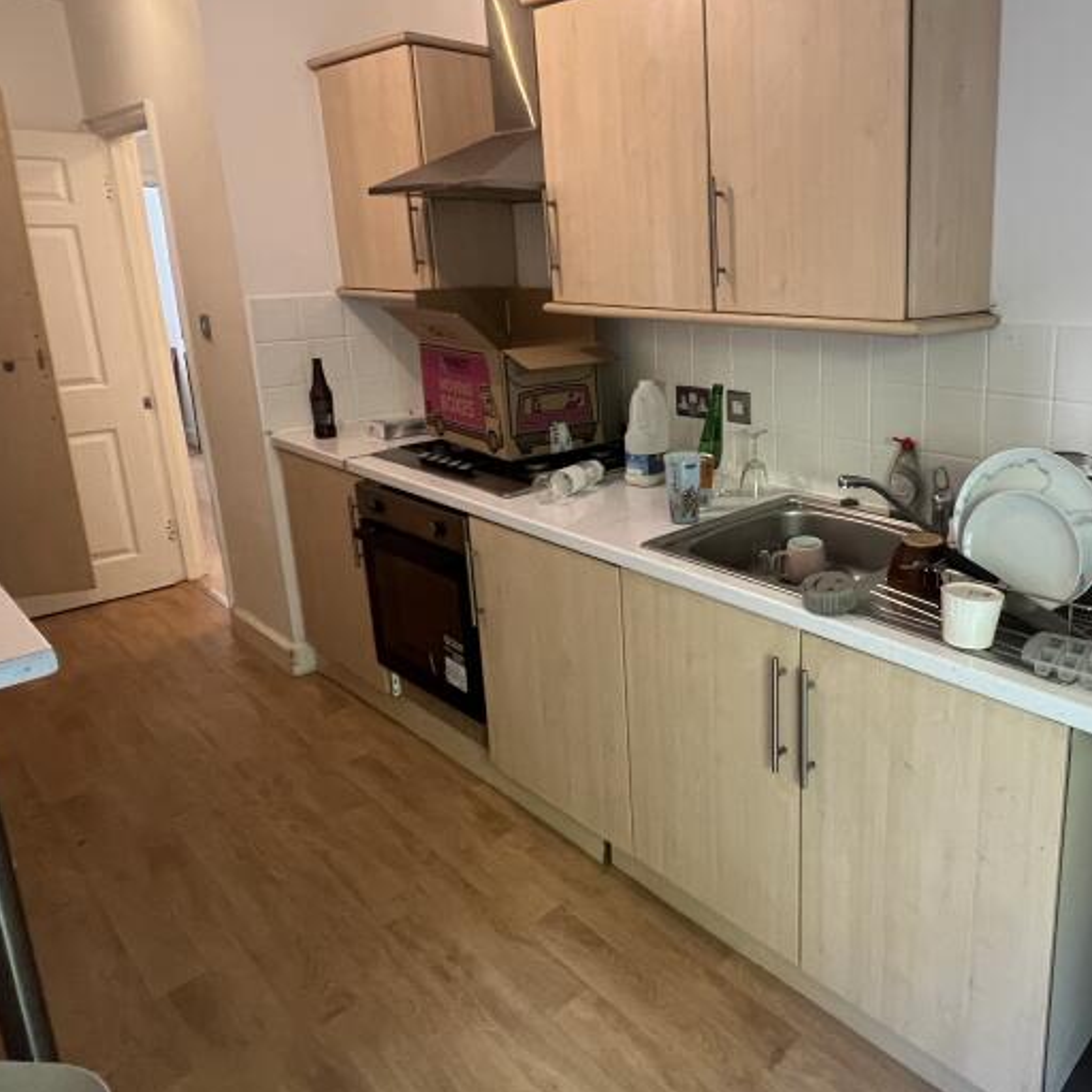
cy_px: 454
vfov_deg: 66.8
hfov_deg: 63.8
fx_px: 821
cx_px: 802
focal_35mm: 23
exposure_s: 1/50
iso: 400
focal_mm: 1.57
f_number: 1.8
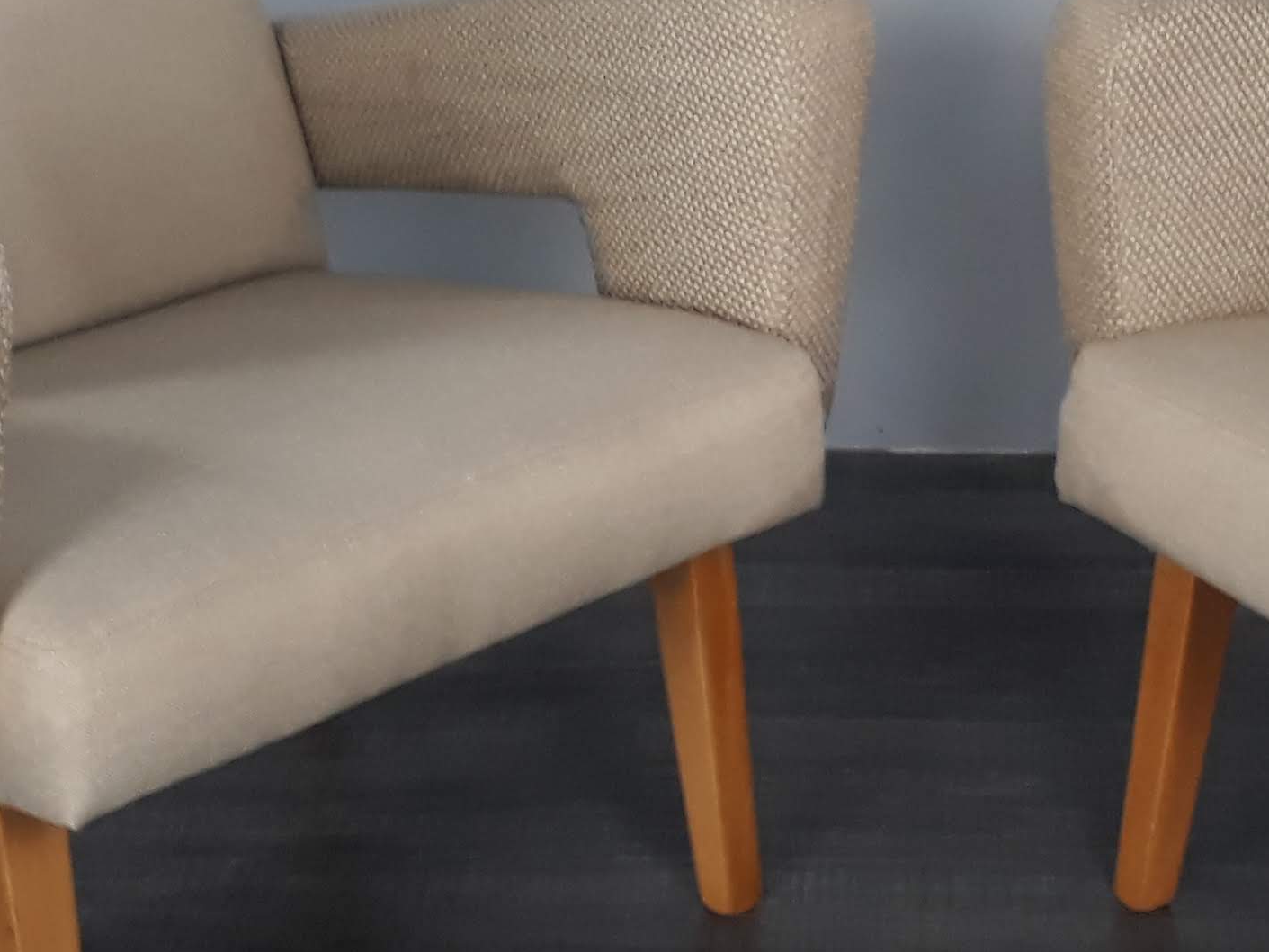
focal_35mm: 79
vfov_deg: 18.5
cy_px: 217
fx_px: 2896
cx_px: 948
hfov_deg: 24.5
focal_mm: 3.6
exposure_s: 1/33
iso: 64
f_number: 1.9
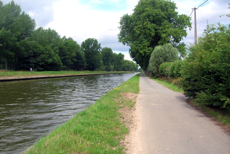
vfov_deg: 36.9
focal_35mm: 36
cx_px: 115
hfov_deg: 53.1
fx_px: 230
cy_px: 81
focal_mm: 5.7
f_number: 4.9
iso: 50
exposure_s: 1/240
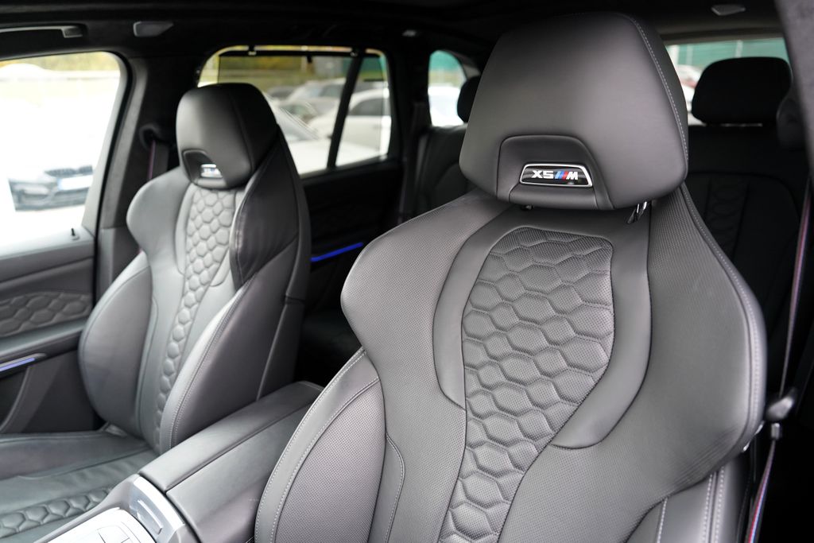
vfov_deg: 53.1
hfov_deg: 73.7
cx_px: 407
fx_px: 543
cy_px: 272
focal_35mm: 24
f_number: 2.8
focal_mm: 24
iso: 2000
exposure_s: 1/160
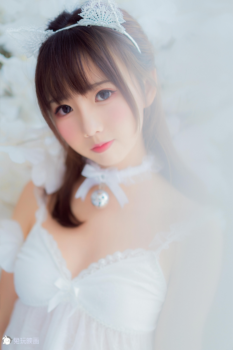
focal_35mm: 55
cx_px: 116
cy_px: 175
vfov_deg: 36.2
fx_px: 534
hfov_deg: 24.6
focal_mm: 55
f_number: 1.8
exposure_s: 1/125
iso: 200
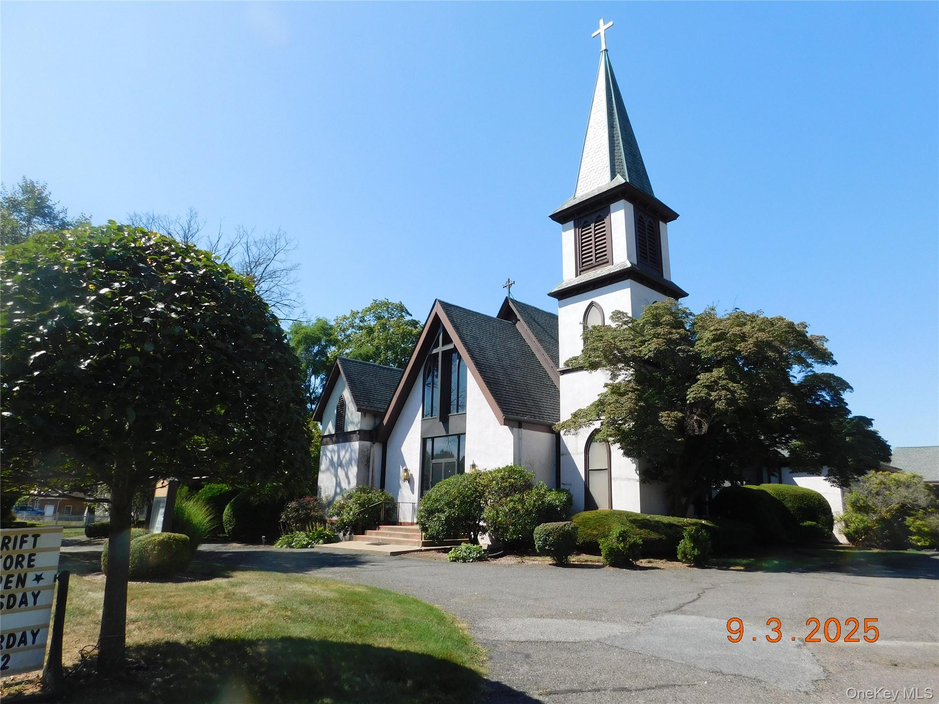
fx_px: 624
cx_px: 470
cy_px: 352
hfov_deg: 73.9
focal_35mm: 23
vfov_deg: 58.9
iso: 125
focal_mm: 4
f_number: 3
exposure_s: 1/1250
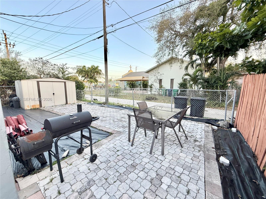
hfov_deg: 102.1
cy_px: 100
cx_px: 133
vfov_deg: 85.7
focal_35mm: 14
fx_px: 108
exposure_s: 1/201
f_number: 2.2
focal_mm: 2.22
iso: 64
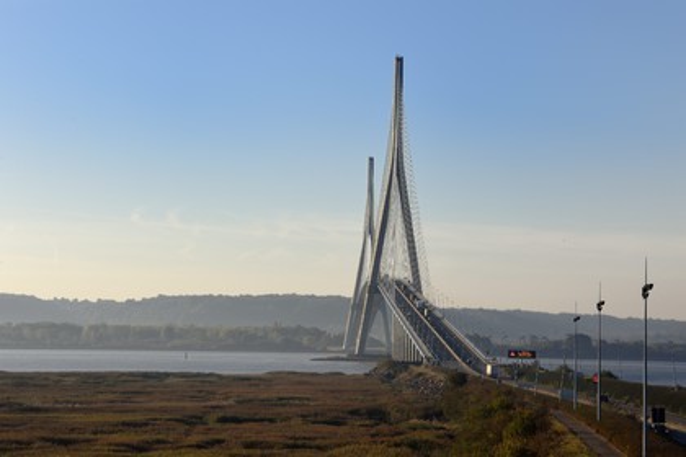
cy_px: 228
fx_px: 2286
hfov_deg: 17.1
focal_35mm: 120
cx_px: 343
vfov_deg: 11.4
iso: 200
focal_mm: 120
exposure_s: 1/250
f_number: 13
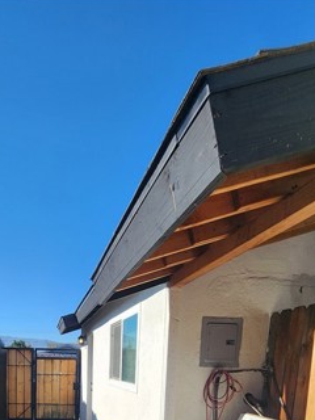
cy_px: 413
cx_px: 80
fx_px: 315
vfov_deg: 53.8
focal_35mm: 26
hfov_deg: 50.9
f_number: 2.2
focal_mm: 2.2
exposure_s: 1/1756
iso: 50
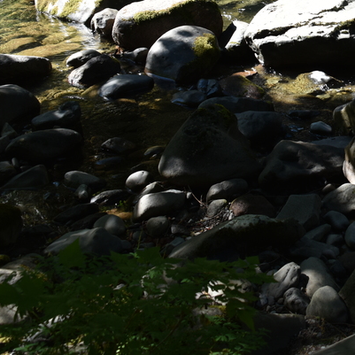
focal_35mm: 76
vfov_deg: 21.9
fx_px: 882
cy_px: 2
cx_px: 392
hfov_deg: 21.6
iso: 100
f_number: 5.6
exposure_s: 1/125
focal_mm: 28
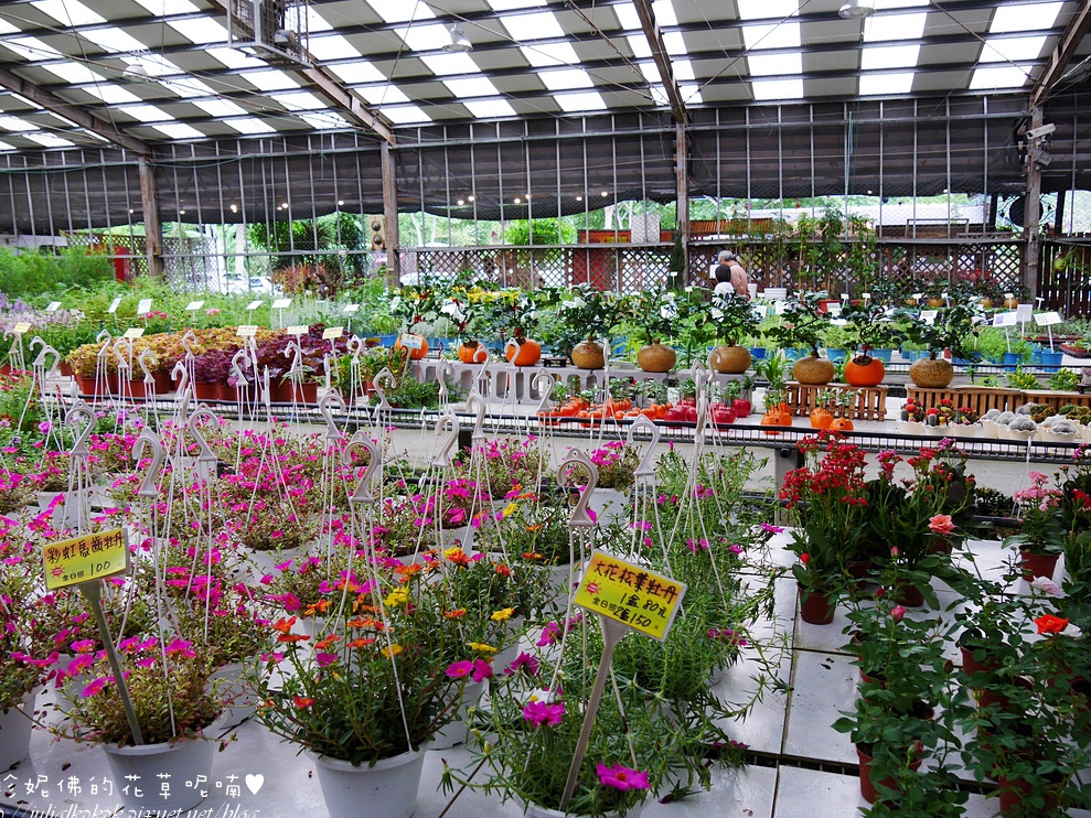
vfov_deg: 48.2
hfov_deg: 61.6
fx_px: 914
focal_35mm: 29
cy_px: 411
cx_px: 530
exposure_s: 1/60
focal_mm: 14
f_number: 4.5
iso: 320
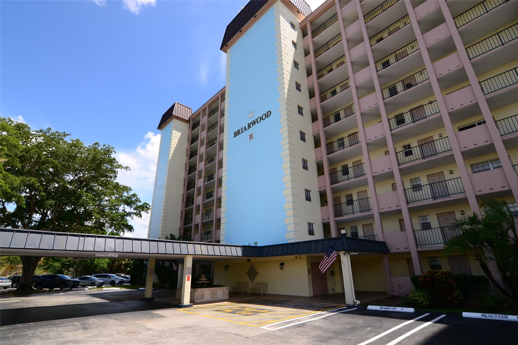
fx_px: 237
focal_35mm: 16
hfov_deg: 95.0
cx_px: 259
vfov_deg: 72.0
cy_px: 172
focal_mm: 11
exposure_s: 1/125
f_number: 11
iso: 125
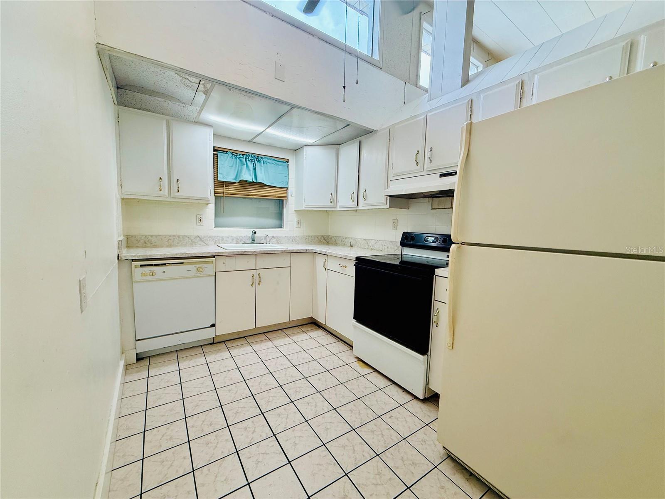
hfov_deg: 102.1
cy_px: 250
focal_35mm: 14
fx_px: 269
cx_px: 332
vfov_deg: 85.7
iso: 160
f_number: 2.2
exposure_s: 1/120
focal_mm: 2.22
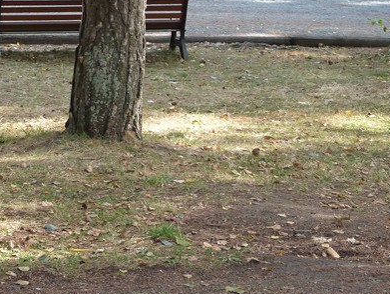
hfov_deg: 14.2
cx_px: 173
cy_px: 15
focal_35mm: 139
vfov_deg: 10.6
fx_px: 1567
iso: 200
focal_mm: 12.1
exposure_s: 1/200
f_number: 3.3
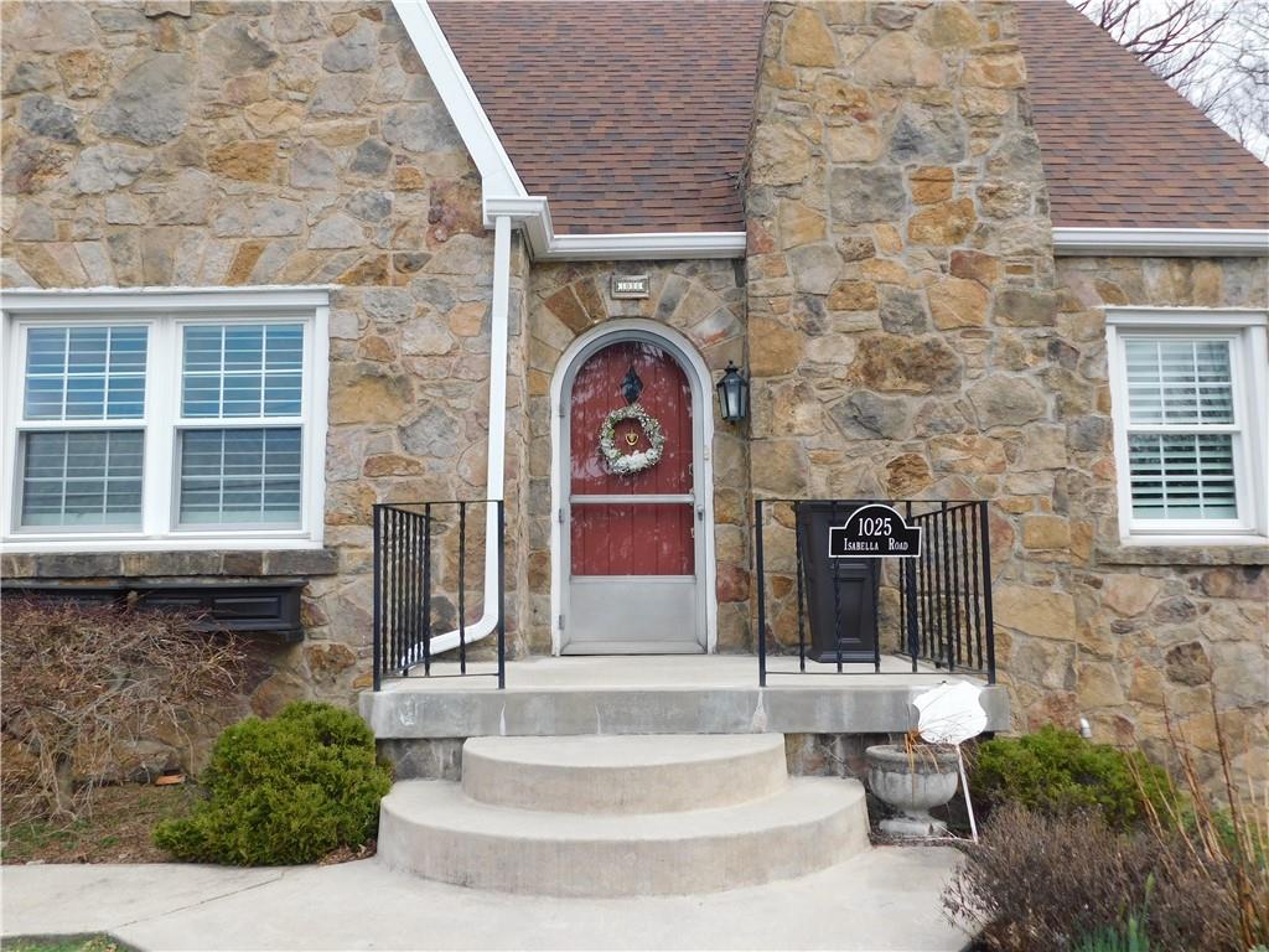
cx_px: 634
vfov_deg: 46.8
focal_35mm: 30
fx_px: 1100
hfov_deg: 60.0
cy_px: 476
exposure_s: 1/500
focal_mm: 5.3
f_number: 3.2
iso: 125
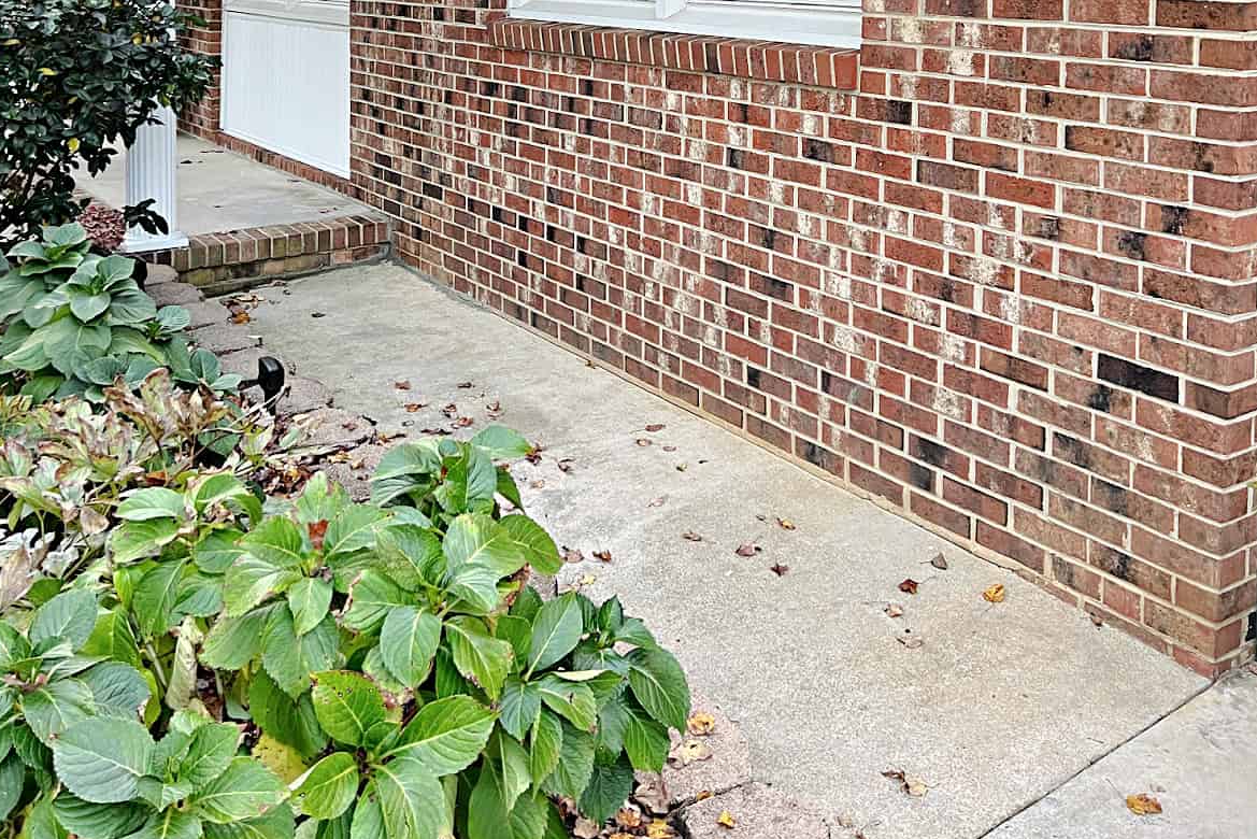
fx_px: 1292
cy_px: 16
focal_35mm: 37
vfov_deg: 33.2
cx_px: 637
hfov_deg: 51.9
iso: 100
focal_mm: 5.7
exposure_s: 1/60
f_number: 1.5
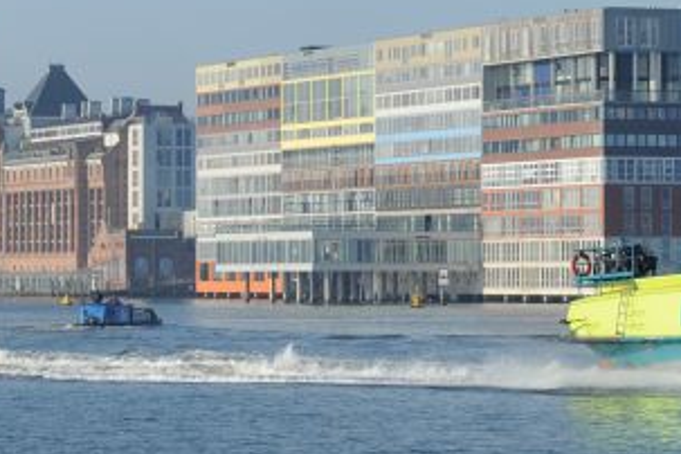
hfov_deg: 8.9
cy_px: 217
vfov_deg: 5.9
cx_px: 348
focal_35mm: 231
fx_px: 4369
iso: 200
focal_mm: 70
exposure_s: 1/500
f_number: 8
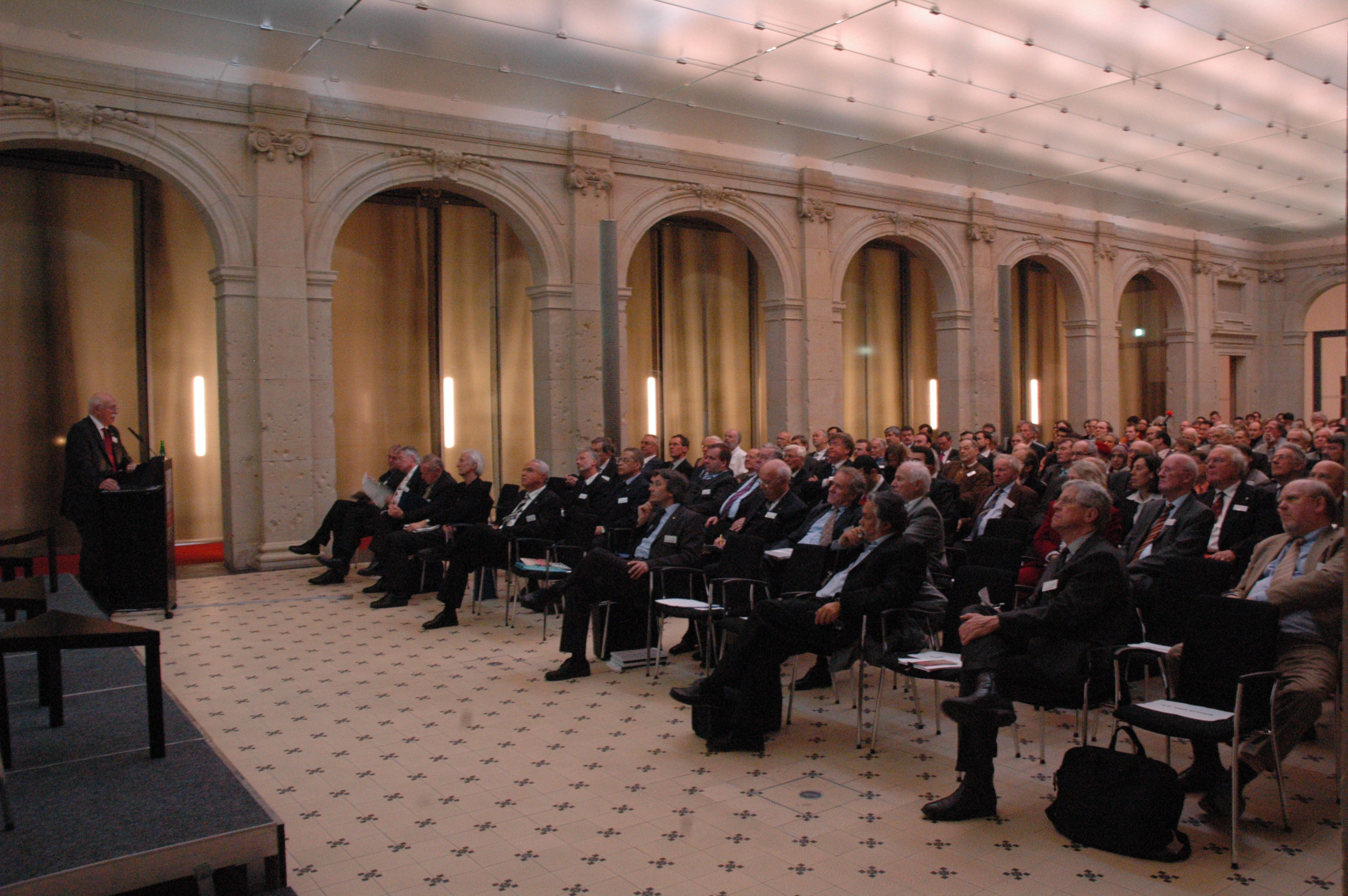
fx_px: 1010
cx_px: 674
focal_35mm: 27
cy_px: 448
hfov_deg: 67.4
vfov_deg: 47.8
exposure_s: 1/8
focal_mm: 18
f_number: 9
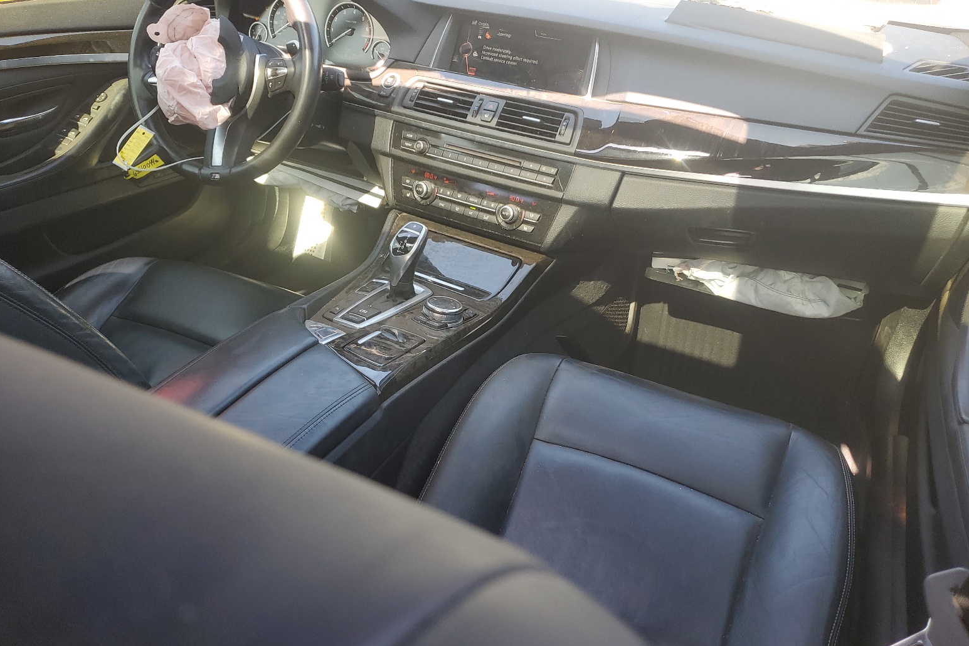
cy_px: 331
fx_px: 754
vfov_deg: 46.4
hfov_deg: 65.5
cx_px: 499
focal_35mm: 28
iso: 50
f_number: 1.5
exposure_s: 1/145
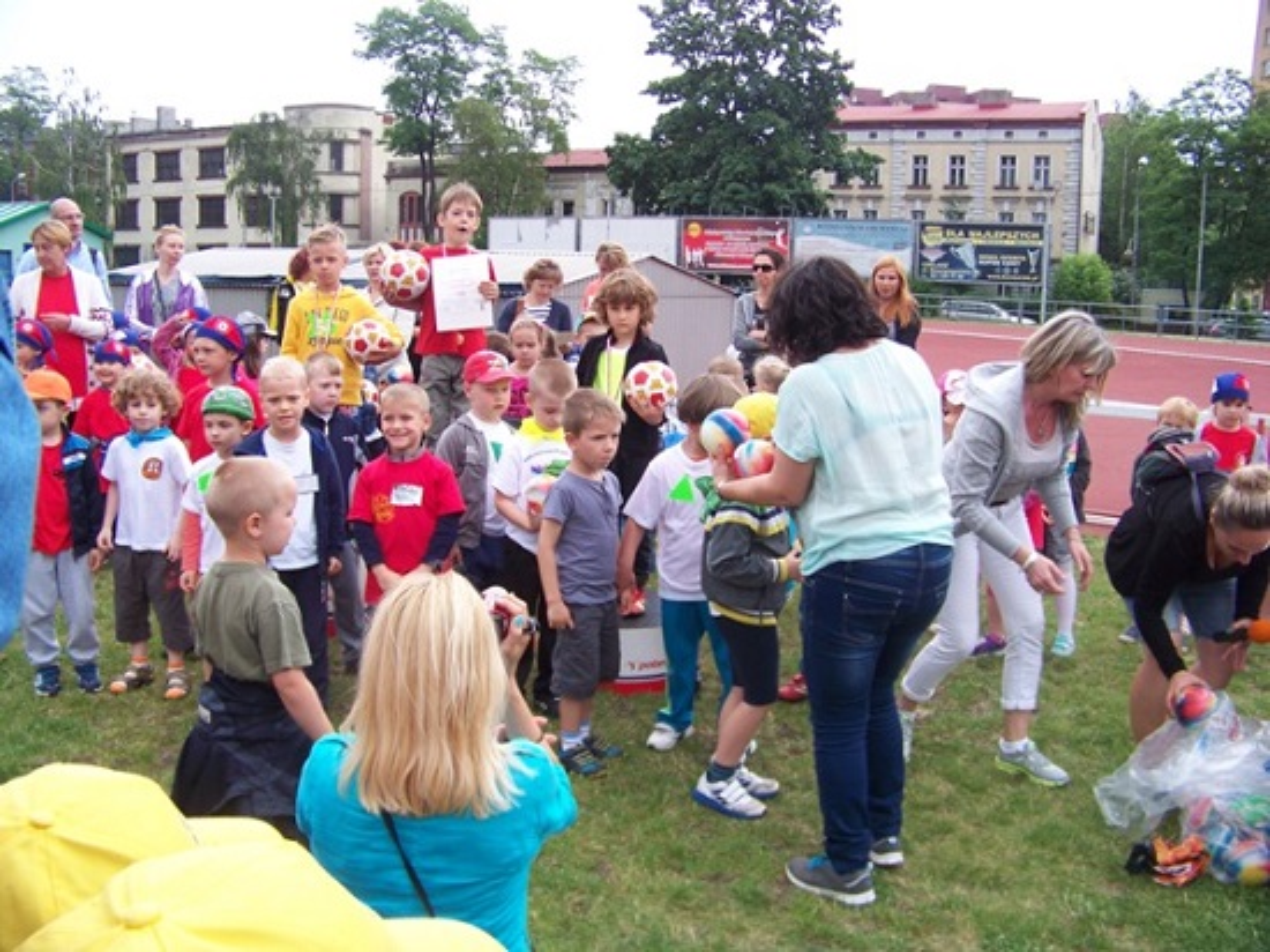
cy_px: 476
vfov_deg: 39.6
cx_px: 635
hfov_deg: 51.4
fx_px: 1320
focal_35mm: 36
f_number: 2.8
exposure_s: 1/320
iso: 64
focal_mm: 5.85
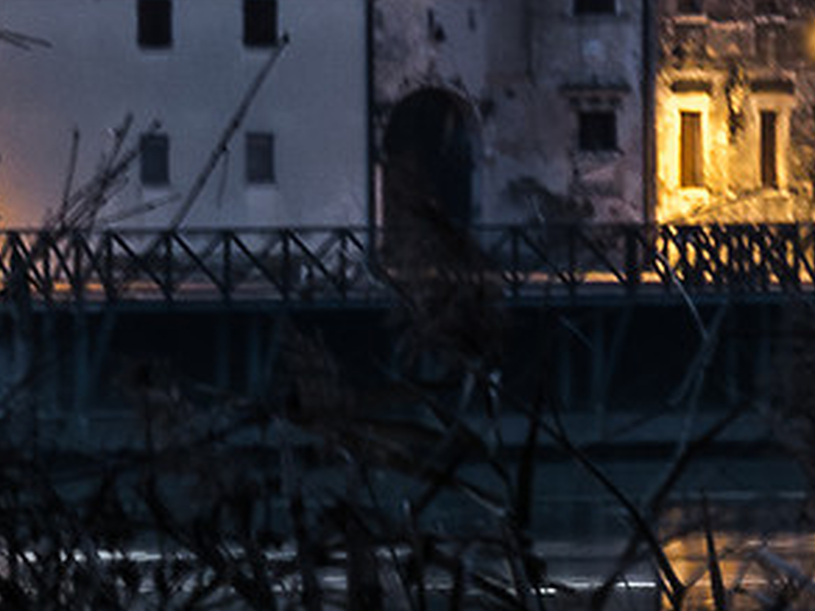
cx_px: 1038
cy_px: -363
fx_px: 19565
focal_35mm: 831
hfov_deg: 2.4
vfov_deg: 1.8
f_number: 14
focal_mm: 70
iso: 100
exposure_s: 13
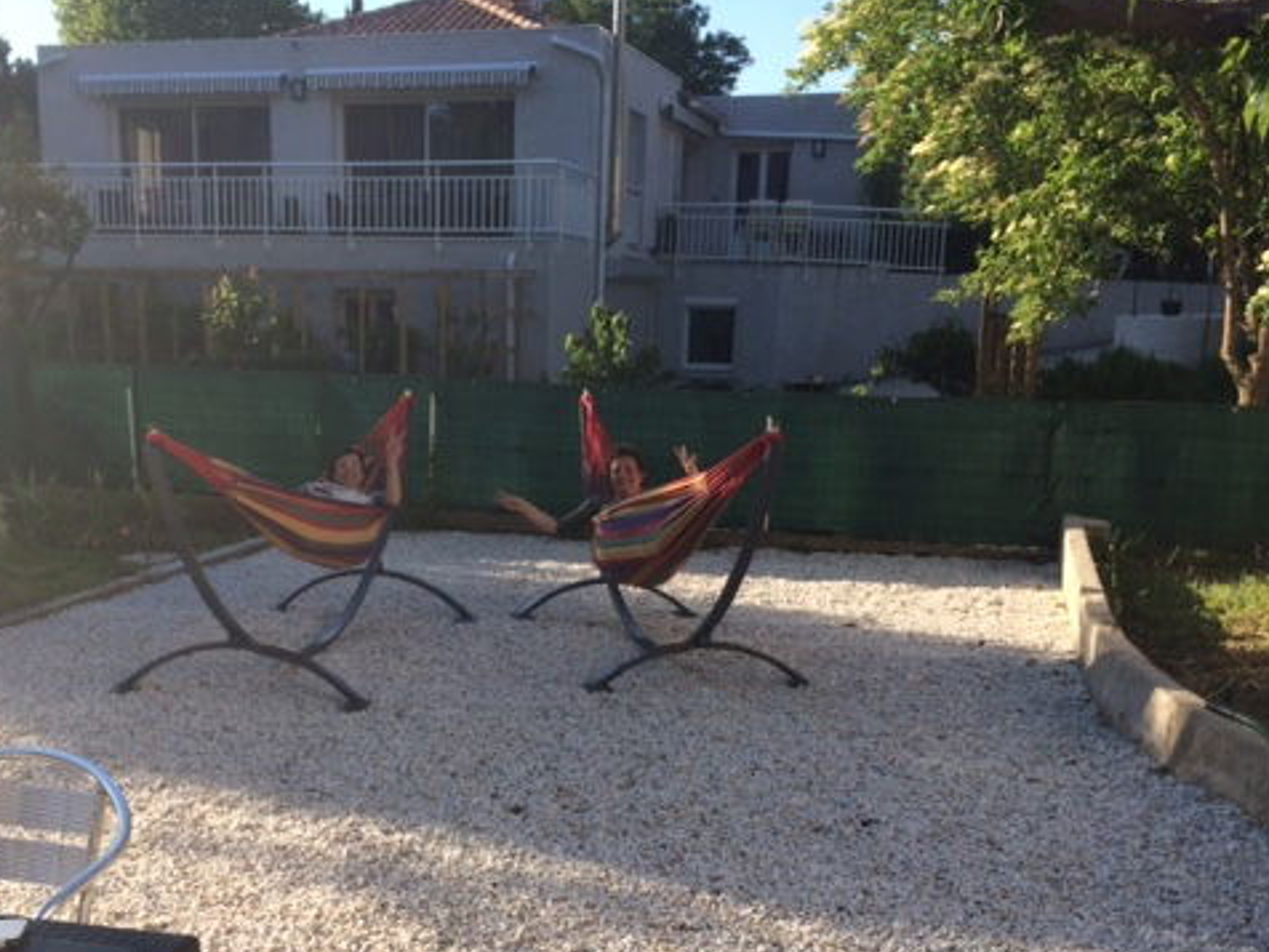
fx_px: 1430
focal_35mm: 39
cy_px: 627
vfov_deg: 36.5
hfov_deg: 47.6
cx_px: 515
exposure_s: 1/838
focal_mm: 4.15
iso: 32
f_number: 2.2
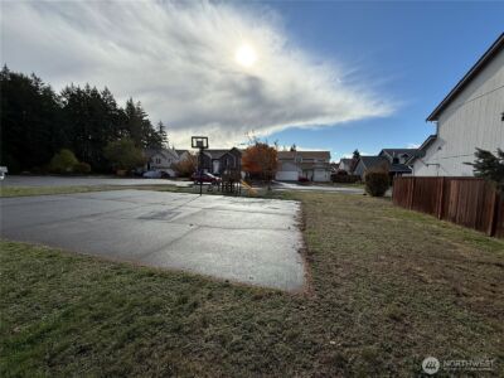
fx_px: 204
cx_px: 252
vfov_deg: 85.7
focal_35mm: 14
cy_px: 189
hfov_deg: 102.1
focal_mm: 2.22
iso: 50
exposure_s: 1/2320
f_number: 2.2
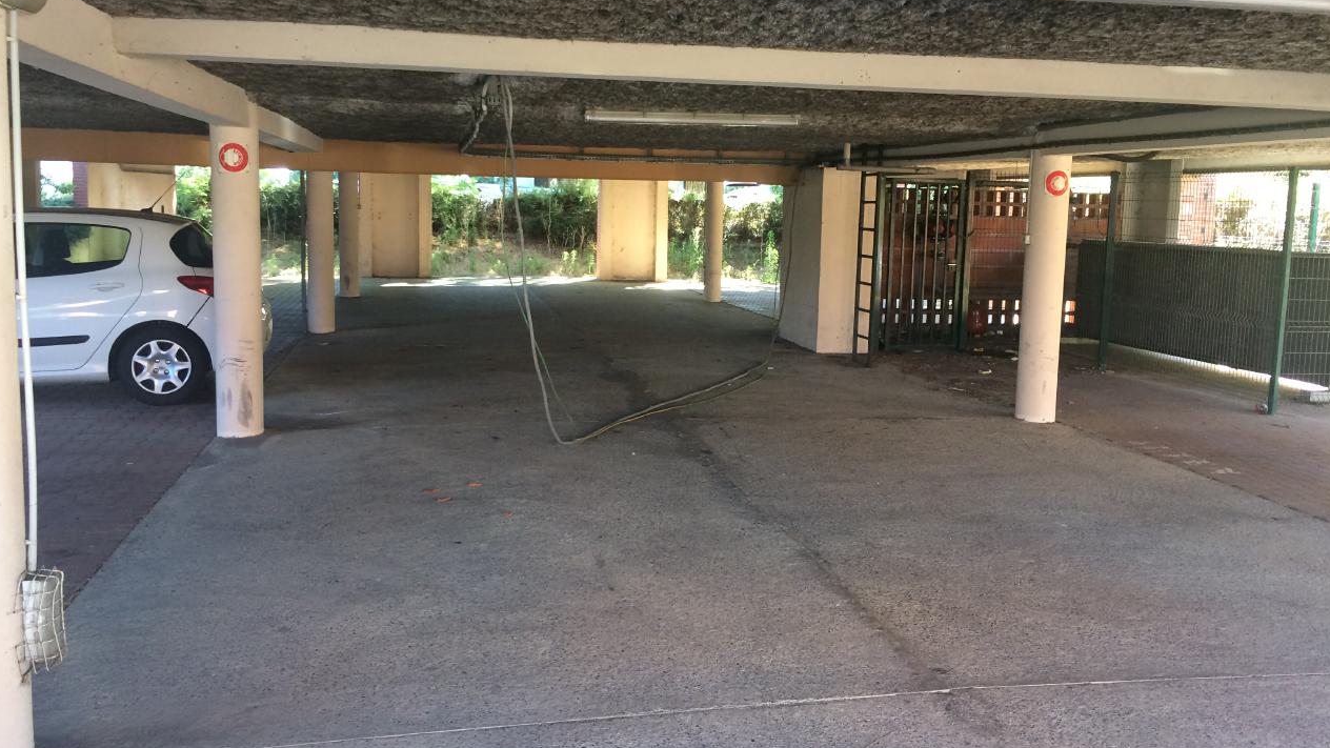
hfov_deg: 61.0
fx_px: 1129
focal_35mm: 32
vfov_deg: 36.6
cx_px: 668
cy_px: 338
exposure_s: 1/33
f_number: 2.2
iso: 50
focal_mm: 4.15
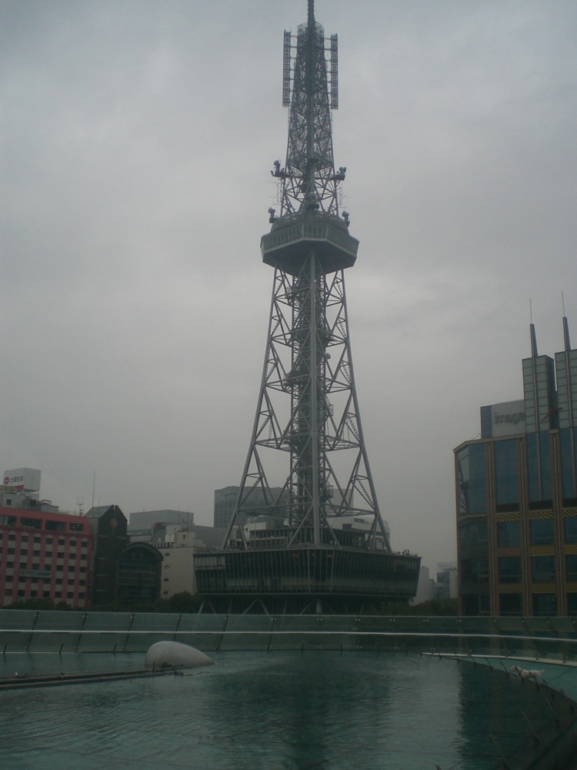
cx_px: 288
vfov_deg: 49.0
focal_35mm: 38
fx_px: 845
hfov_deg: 37.7
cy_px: 385
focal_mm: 6.3
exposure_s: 1/250
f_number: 3.1
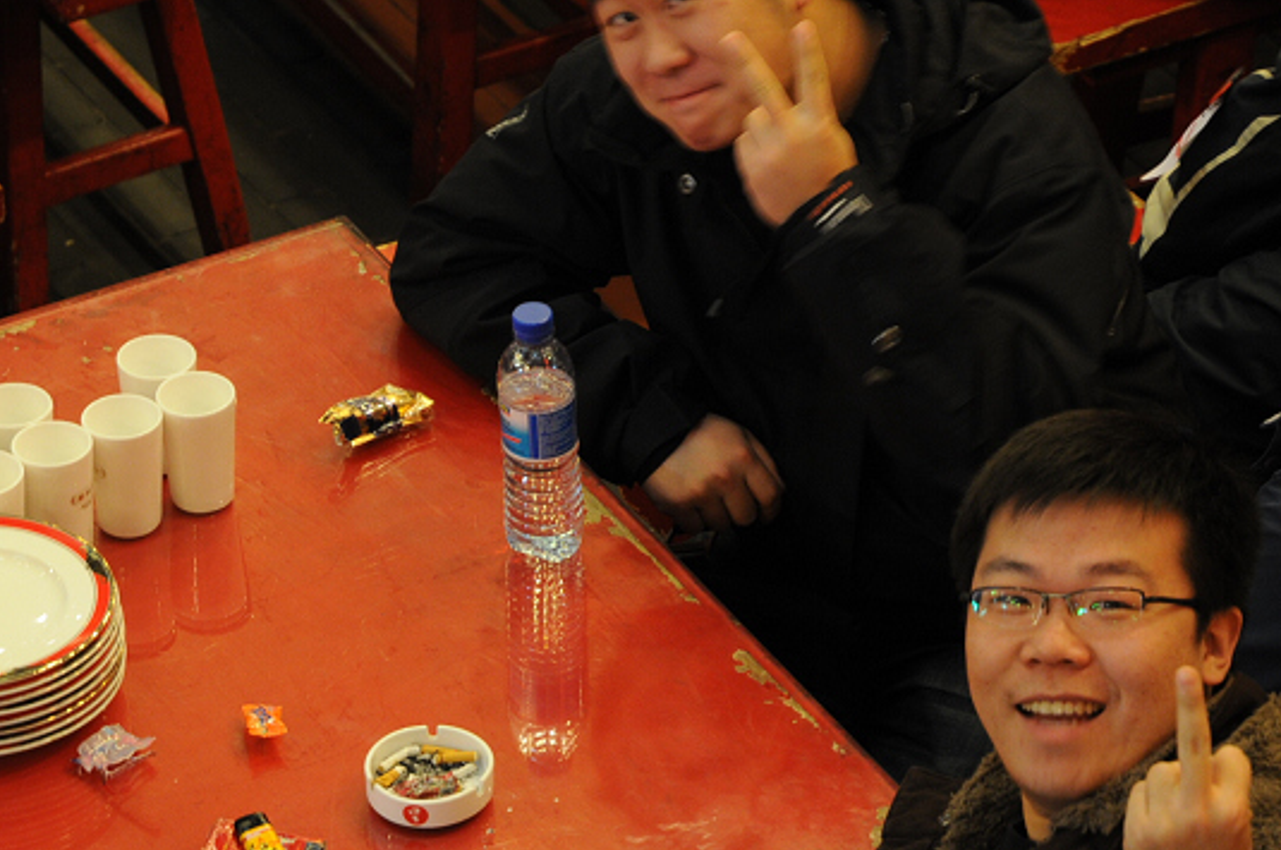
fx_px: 6777
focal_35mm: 191
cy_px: 332
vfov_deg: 7.2
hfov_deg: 10.8
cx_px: 666
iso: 640
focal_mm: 85
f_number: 5.6
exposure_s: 1/8
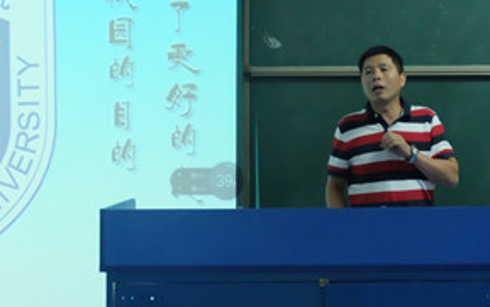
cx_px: 365
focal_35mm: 112
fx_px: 1497
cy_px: 25
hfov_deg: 18.5
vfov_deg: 11.6
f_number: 5
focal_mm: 35.5
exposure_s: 1/125
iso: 6400
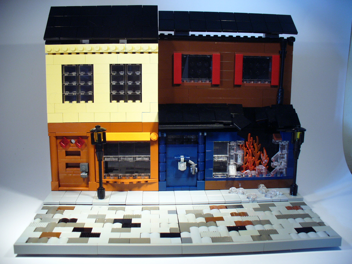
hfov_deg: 50.1
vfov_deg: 38.7
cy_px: 132
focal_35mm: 37
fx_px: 376
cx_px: 176
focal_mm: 6.1
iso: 100
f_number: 2.8
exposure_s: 1/50
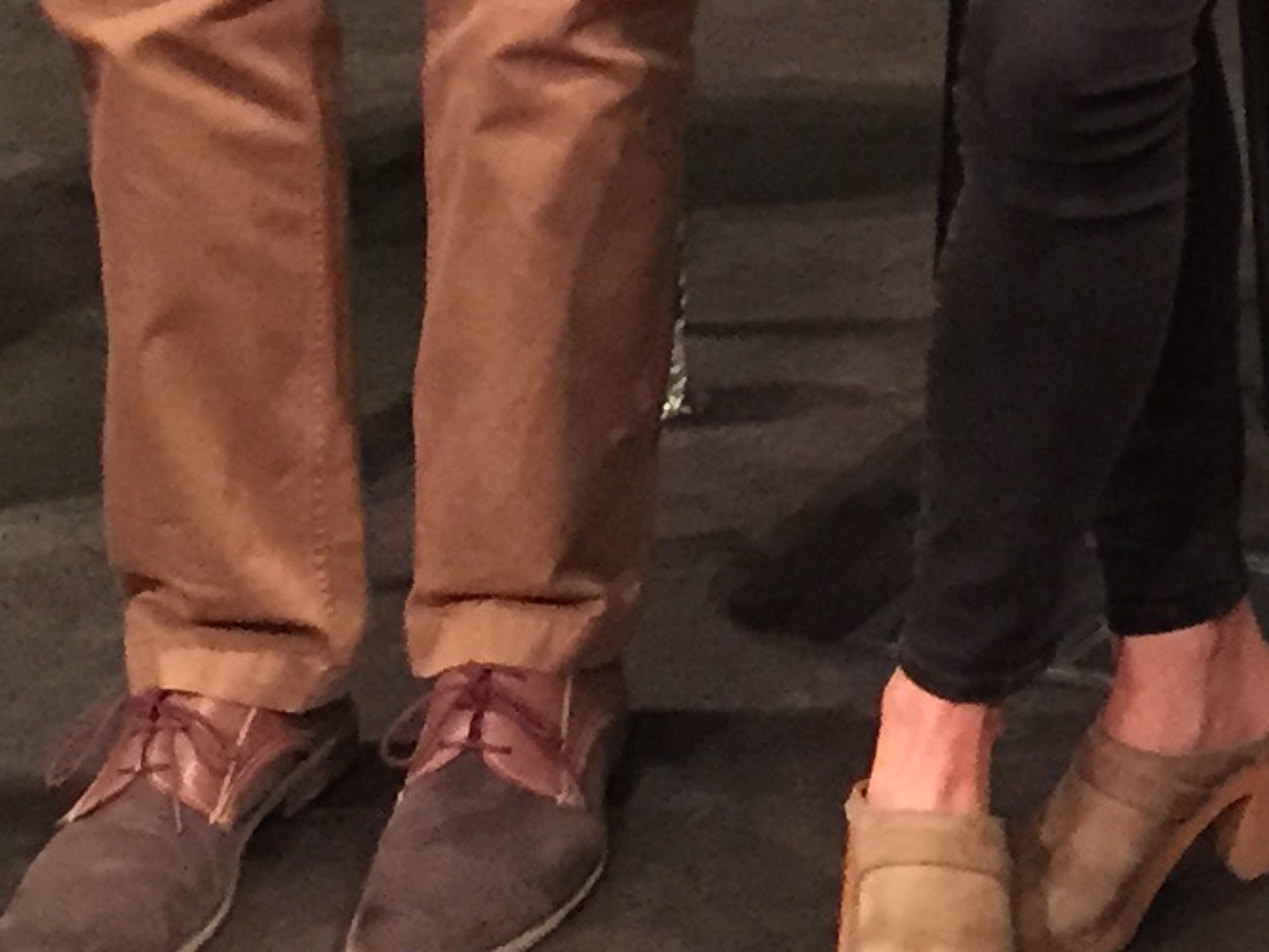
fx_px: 5205
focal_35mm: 142
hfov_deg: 13.3
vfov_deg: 9.6
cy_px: -1055
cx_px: 1802
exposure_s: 1/15
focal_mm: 4.15
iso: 250
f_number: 2.2
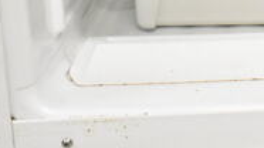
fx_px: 650
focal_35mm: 93
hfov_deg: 21.1
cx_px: 334
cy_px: -108
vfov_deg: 12.0
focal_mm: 18
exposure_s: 1/250
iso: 6400
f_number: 8
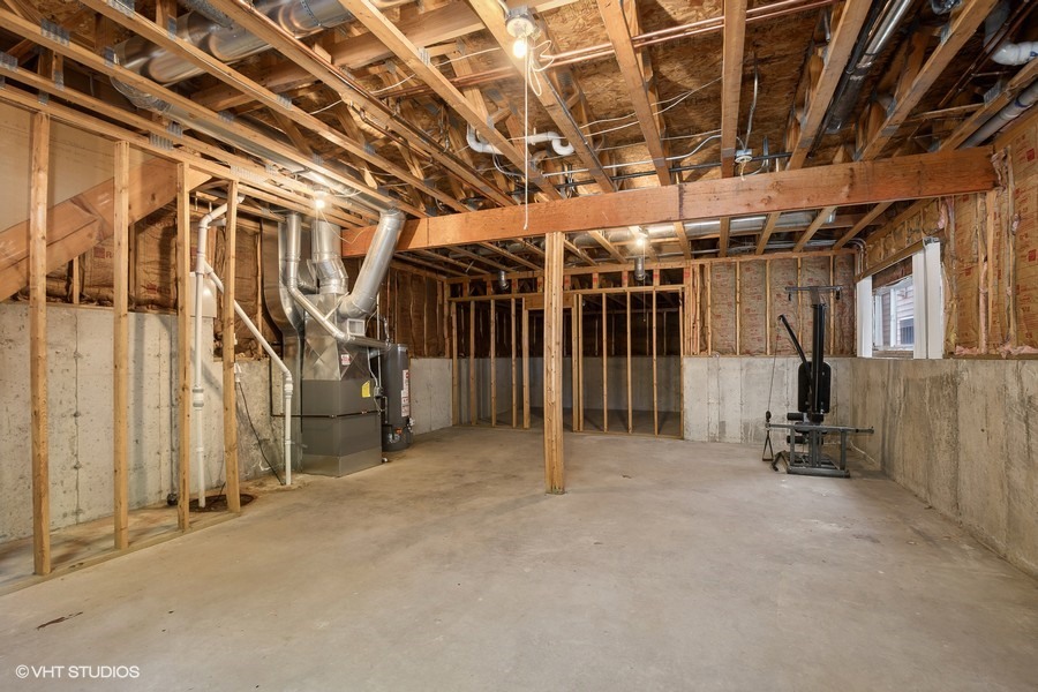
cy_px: 346
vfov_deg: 77.3
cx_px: 519
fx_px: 432
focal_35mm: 15
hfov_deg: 100.4
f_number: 7.1
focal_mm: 10
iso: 250
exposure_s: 1/1.67
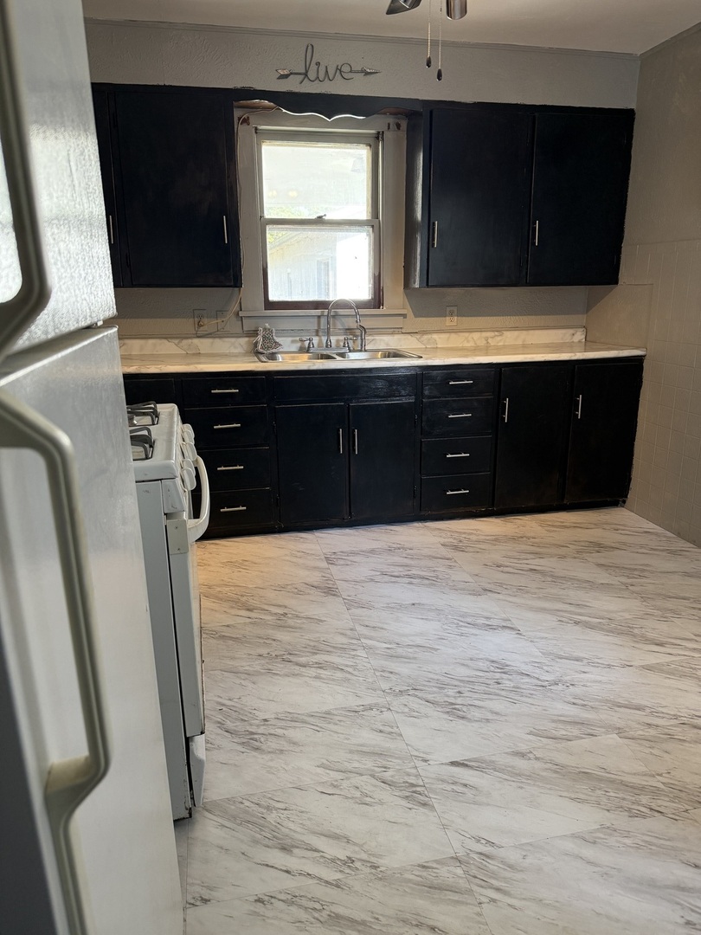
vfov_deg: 71.6
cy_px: 468
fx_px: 648
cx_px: 350
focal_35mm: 24
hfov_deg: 56.8
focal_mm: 6.76
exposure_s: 1/91
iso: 200
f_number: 1.78
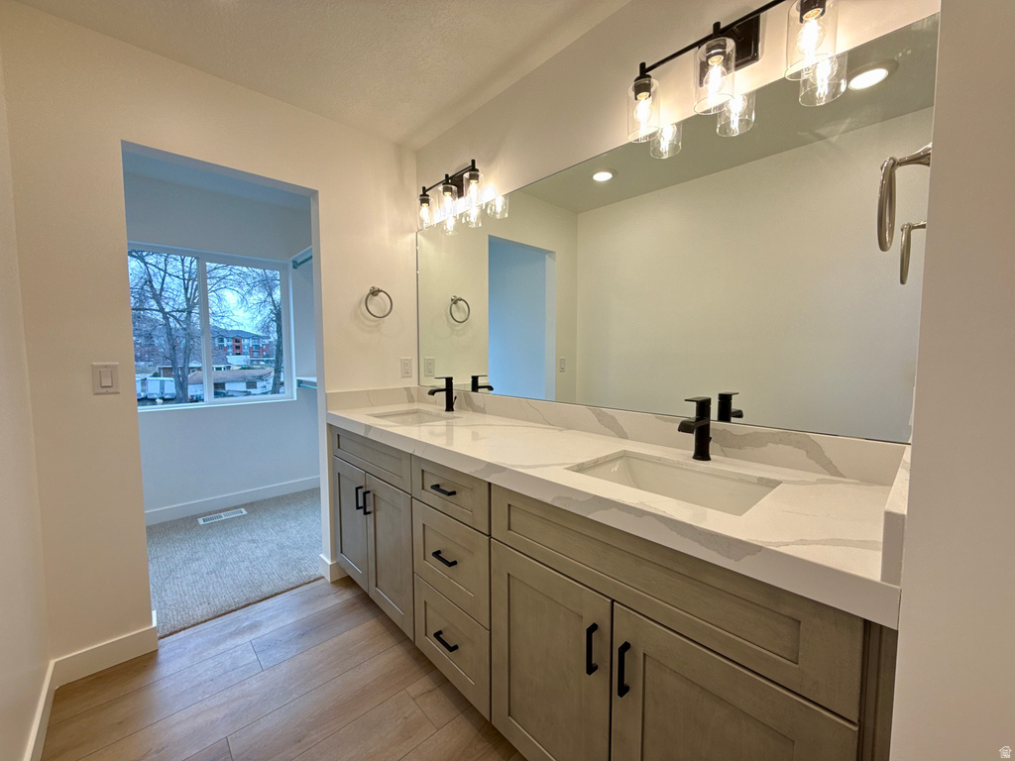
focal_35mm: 14
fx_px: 411
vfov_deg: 85.7
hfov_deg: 102.1
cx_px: 508
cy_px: 380
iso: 50
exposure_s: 1/40
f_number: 2.2
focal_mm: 2.22
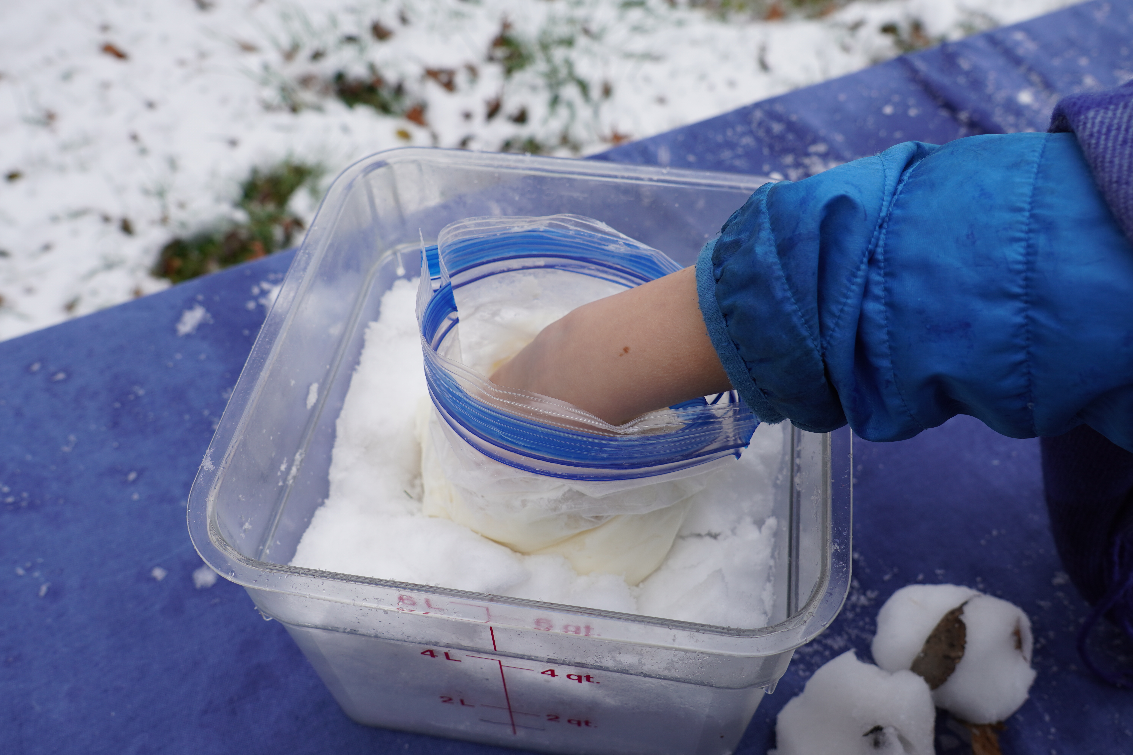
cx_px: 566
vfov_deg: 41.7
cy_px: 378
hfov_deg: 59.5
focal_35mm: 32
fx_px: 991
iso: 100
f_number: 5
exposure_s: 1/100
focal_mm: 21
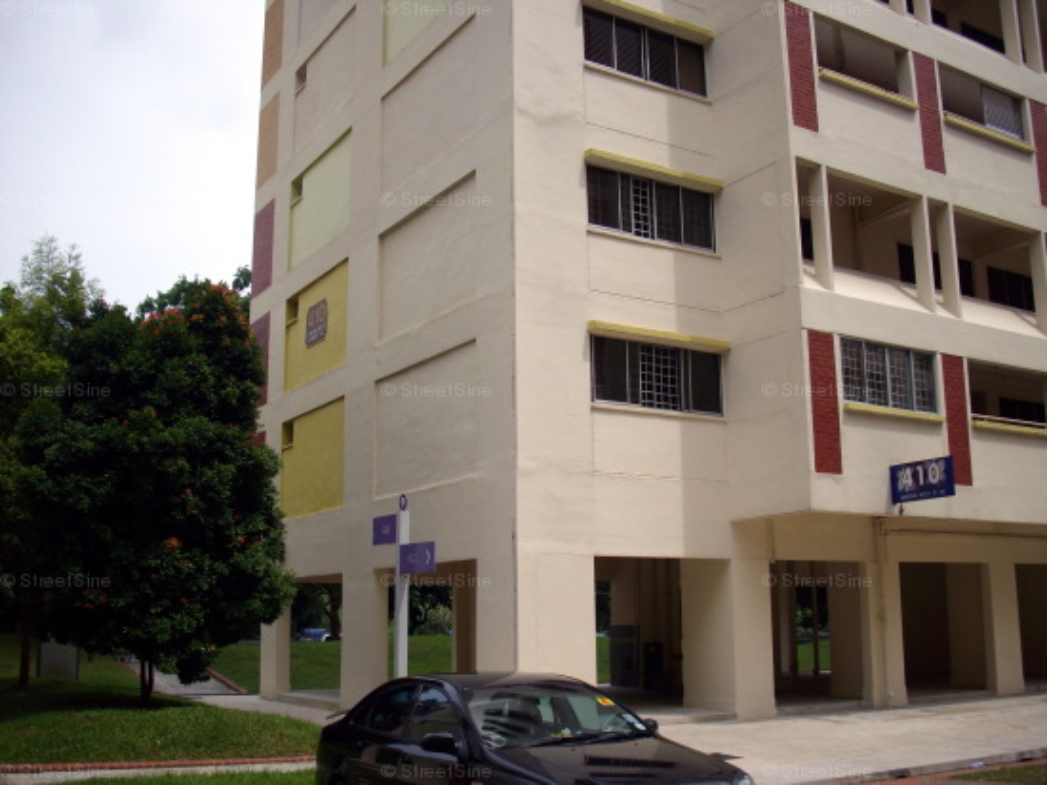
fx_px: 1119
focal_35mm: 37
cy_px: 392
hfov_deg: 50.2
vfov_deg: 38.6
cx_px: 524
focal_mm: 6.2
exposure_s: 1/400
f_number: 5.6
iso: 80
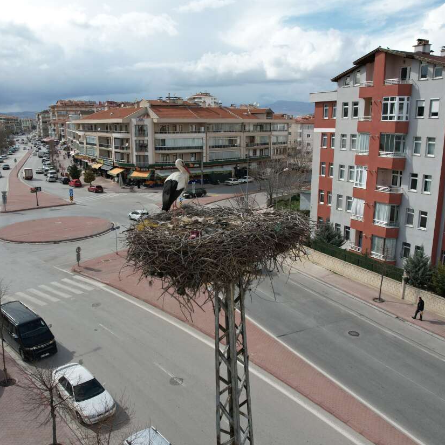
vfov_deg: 55.6
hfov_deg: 55.6
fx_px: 422
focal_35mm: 29
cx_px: 214
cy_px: 228
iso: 100
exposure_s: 1/2000
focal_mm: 8.38
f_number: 2.8
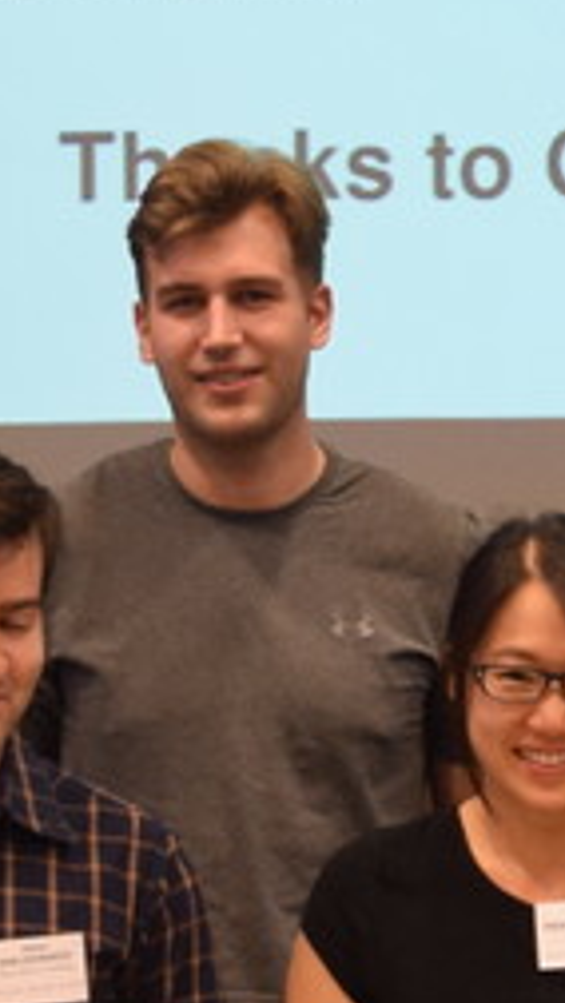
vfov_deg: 9.2
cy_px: 308
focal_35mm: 234
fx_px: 6227
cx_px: 493
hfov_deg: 5.2
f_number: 4
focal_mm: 25
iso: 720
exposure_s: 1/60
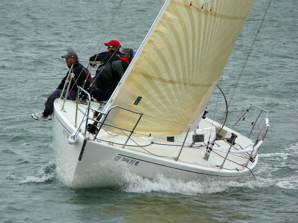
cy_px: 112
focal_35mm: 432
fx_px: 3719
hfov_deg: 4.6
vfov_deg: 3.4
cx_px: 149
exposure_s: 1/800
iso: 100
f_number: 5
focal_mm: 72
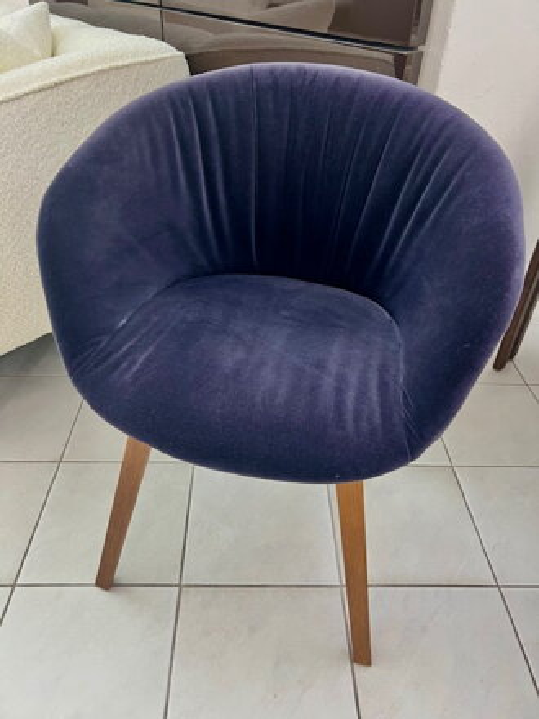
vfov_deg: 67.3
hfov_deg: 53.1
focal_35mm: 26
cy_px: 360
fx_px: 540
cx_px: 270
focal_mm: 5.7
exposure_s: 1/50
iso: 100
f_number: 1.5
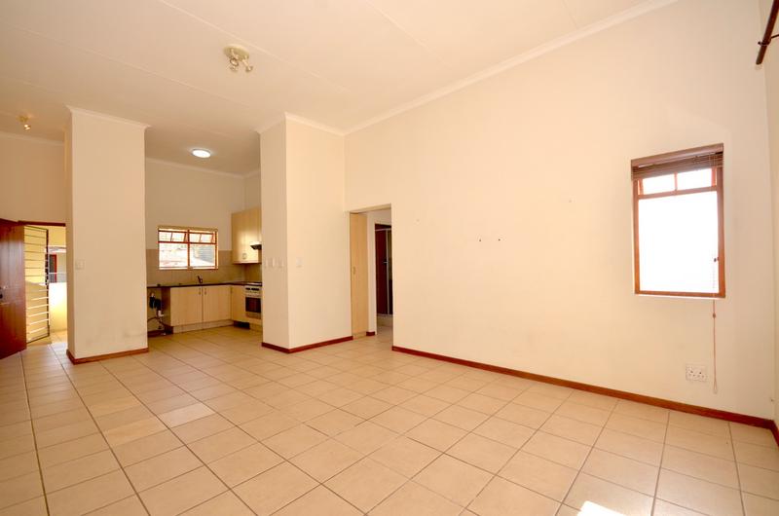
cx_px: 390
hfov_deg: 100.5
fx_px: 324
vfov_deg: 77.1
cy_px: 258
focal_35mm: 15
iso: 280
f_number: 6.3
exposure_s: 1/160
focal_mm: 10
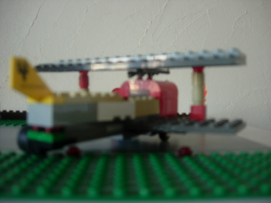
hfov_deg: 49.0
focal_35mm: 38
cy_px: 102
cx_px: 136
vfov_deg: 37.7
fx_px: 297
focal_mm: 7.8
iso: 64
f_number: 2.8
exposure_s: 1/6.1
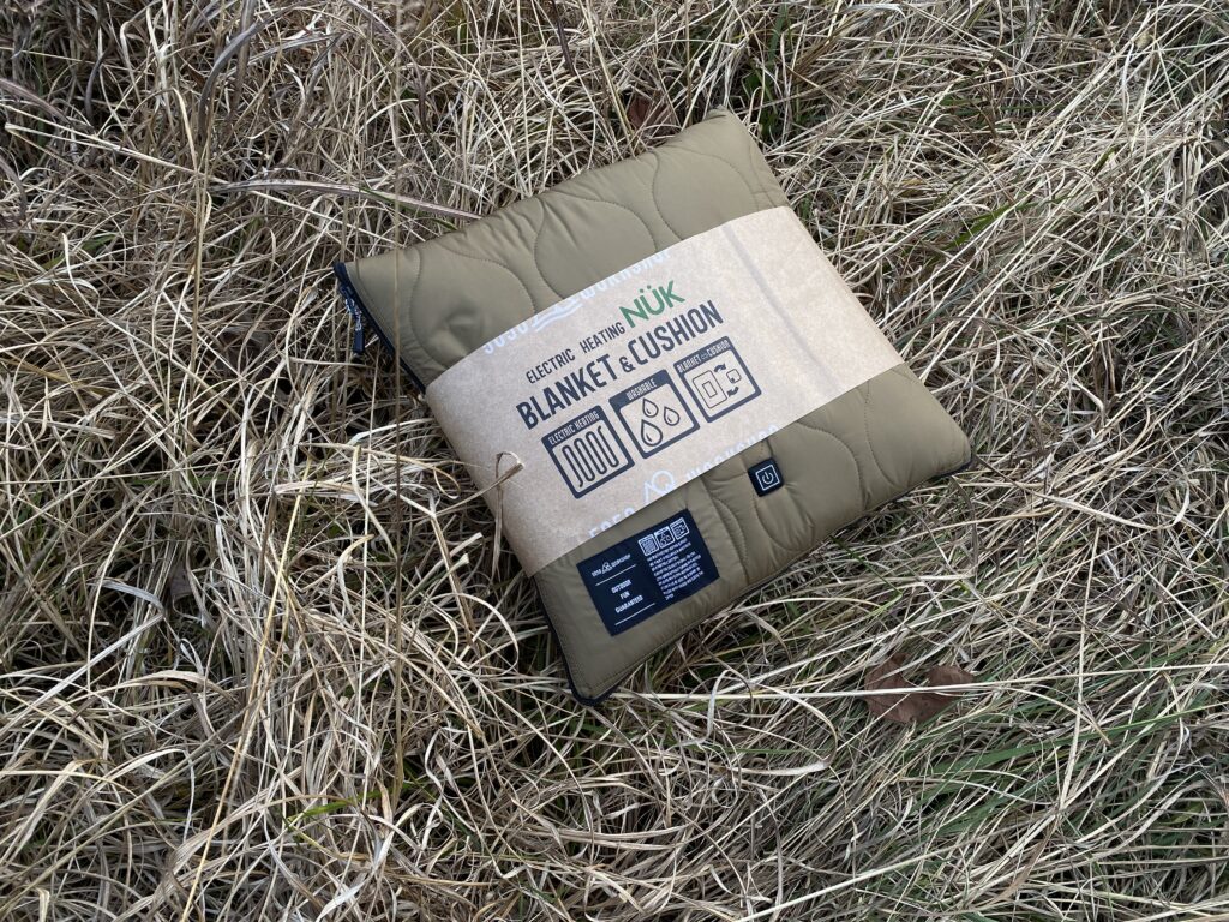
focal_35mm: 26
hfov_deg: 67.3
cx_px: 614
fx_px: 923
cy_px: 461
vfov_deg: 53.1
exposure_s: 1/121
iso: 50
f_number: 1.8
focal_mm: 4.25
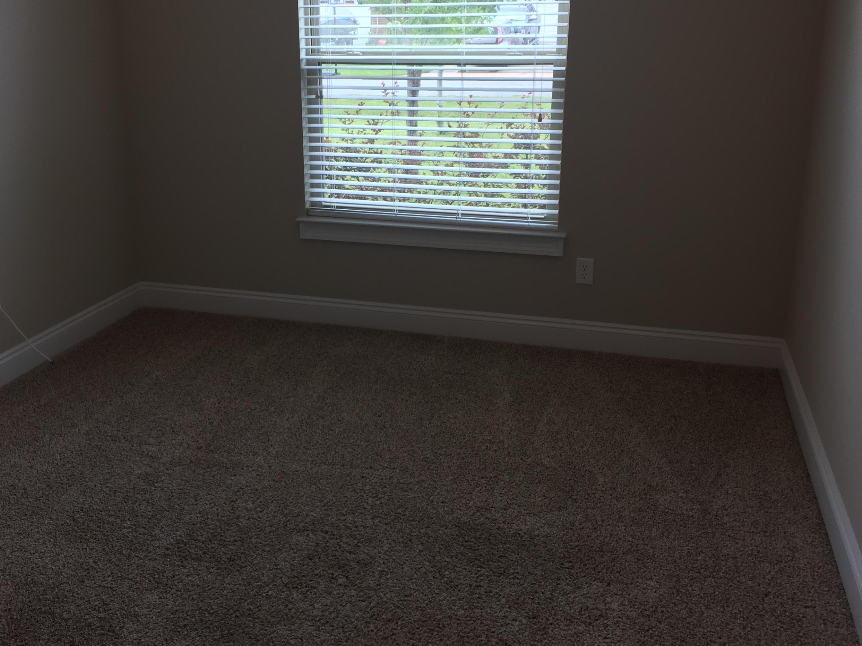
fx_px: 871
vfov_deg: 40.5
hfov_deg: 52.4
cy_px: 260
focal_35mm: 35
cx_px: 366
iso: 32
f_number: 2.2
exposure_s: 1/40
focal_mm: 4.15
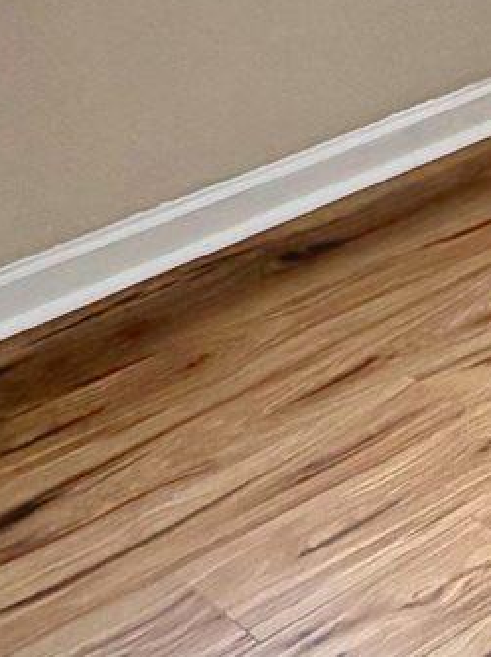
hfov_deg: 12.5
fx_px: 1838
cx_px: 1118
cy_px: -404
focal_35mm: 97
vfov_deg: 17.6
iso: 50
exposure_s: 1/128
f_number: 2.2
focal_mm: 2.22
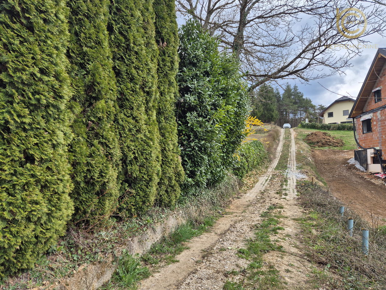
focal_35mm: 23
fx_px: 256
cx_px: 193
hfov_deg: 73.9
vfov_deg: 58.9
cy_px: 145
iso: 25
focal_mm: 5.4
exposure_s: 1/700
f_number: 1.8
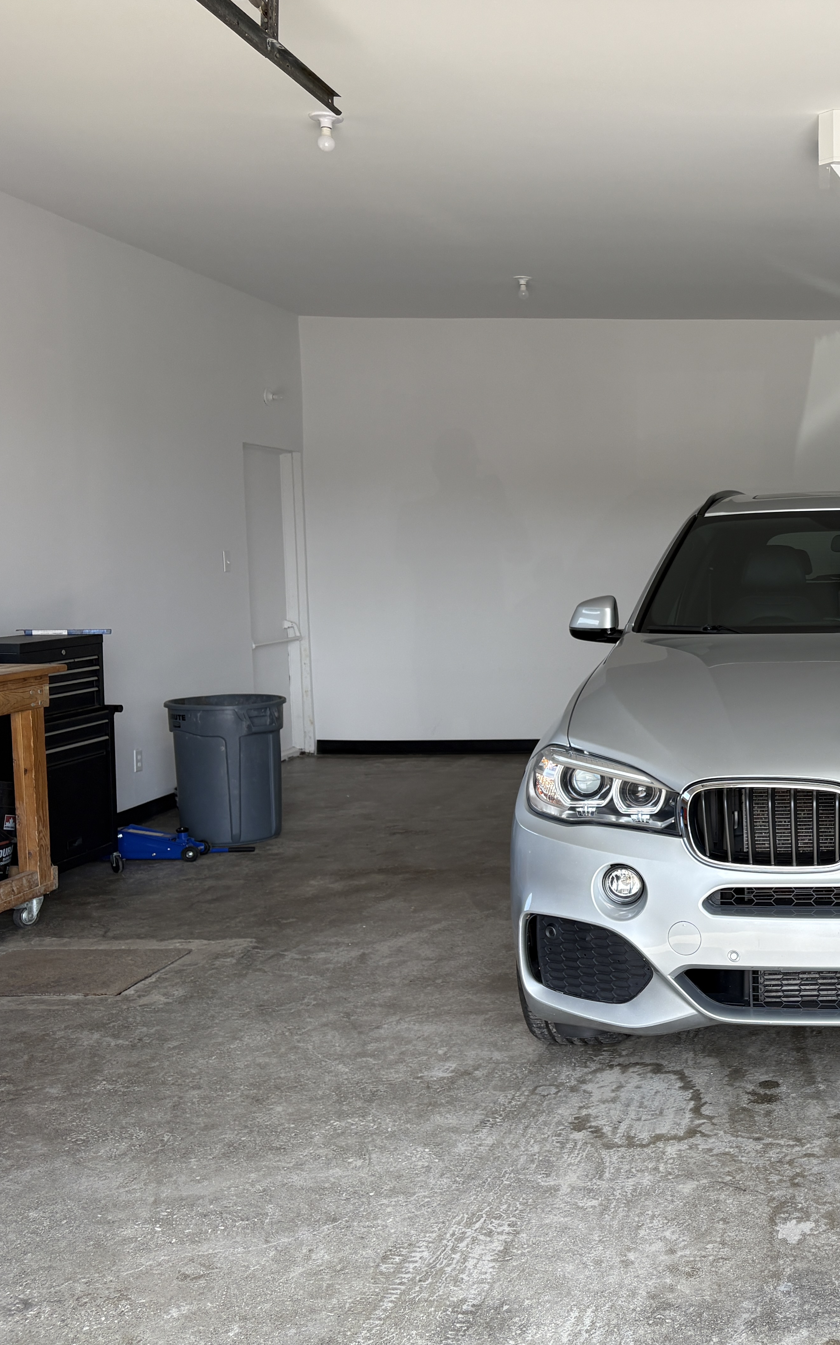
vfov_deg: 52.8
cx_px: 873
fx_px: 1355
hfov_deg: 31.4
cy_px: 672
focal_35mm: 37
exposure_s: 1/355
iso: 50
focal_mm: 5.96
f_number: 1.6
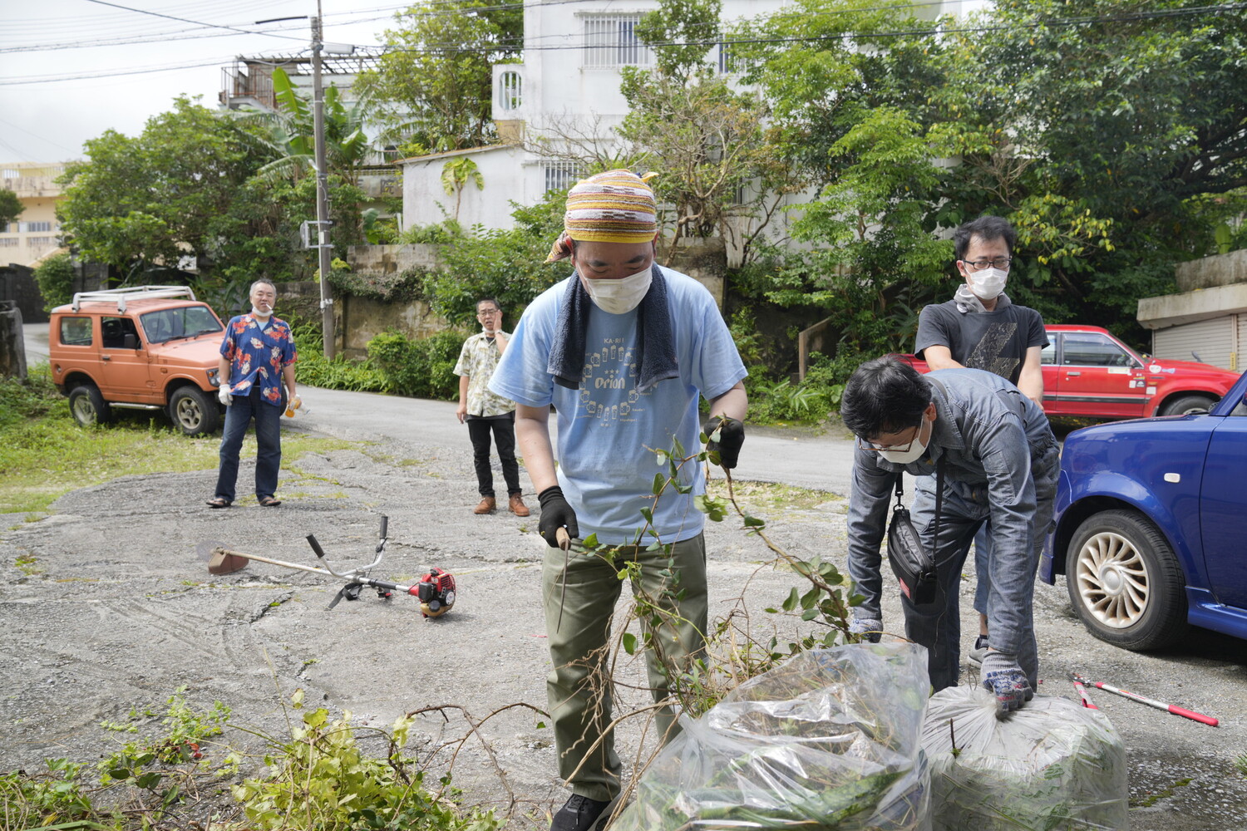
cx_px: 624
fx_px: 831
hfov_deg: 73.7
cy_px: 416
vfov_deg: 53.1
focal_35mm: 24
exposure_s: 1/250
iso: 100
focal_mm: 24
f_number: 5.6
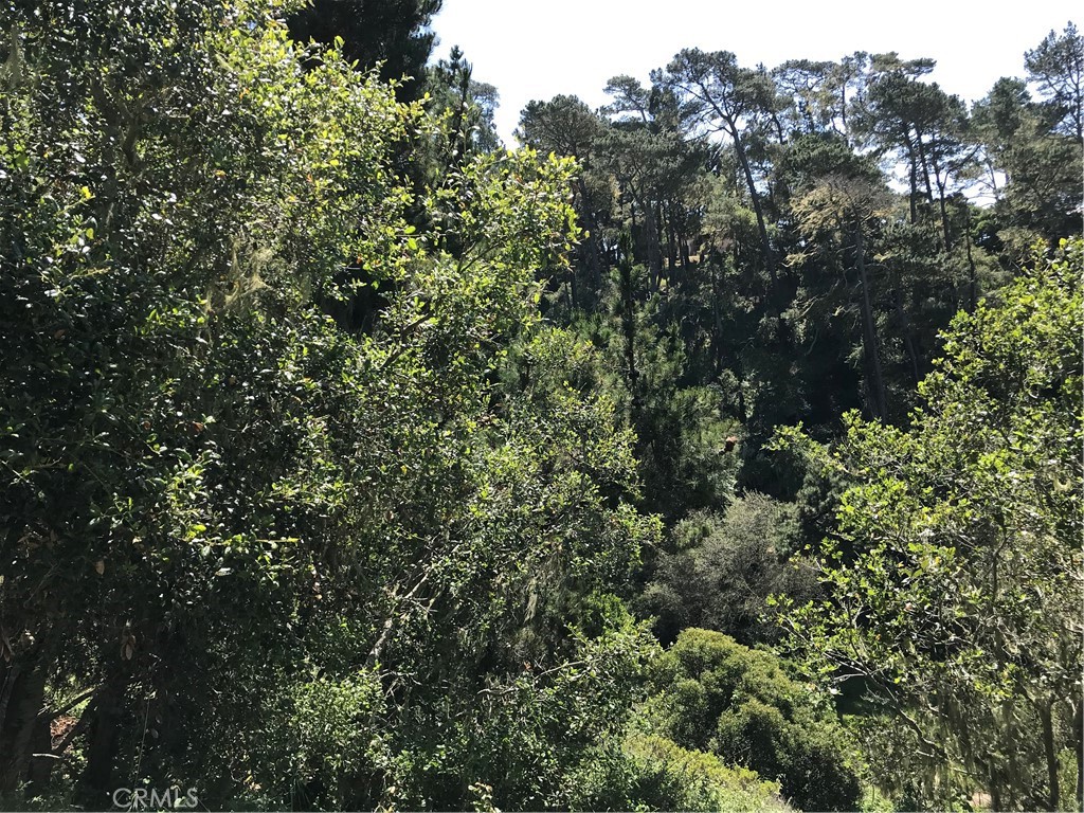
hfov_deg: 63.4
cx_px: 542
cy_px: 406
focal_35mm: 28
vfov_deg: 49.7
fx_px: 877
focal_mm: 3.99
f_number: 1.8
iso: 20
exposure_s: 1/709
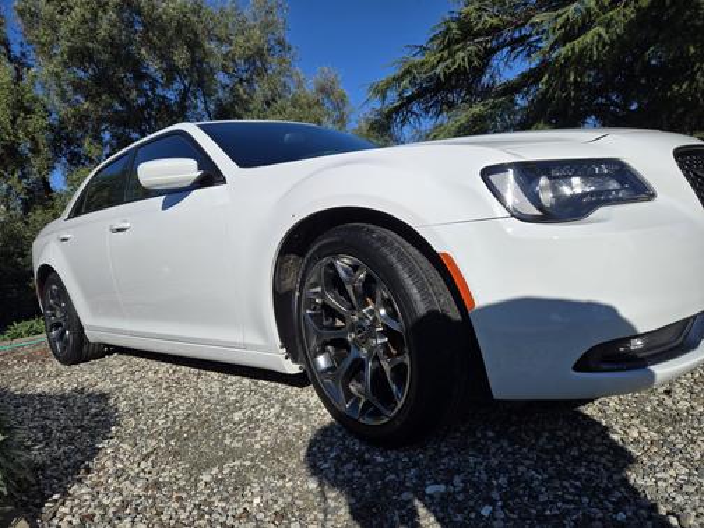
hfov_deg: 73.9
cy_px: 264
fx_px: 468
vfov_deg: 58.9
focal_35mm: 23
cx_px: 352
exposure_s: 1/3018
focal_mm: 5.4
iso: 25
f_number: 1.8
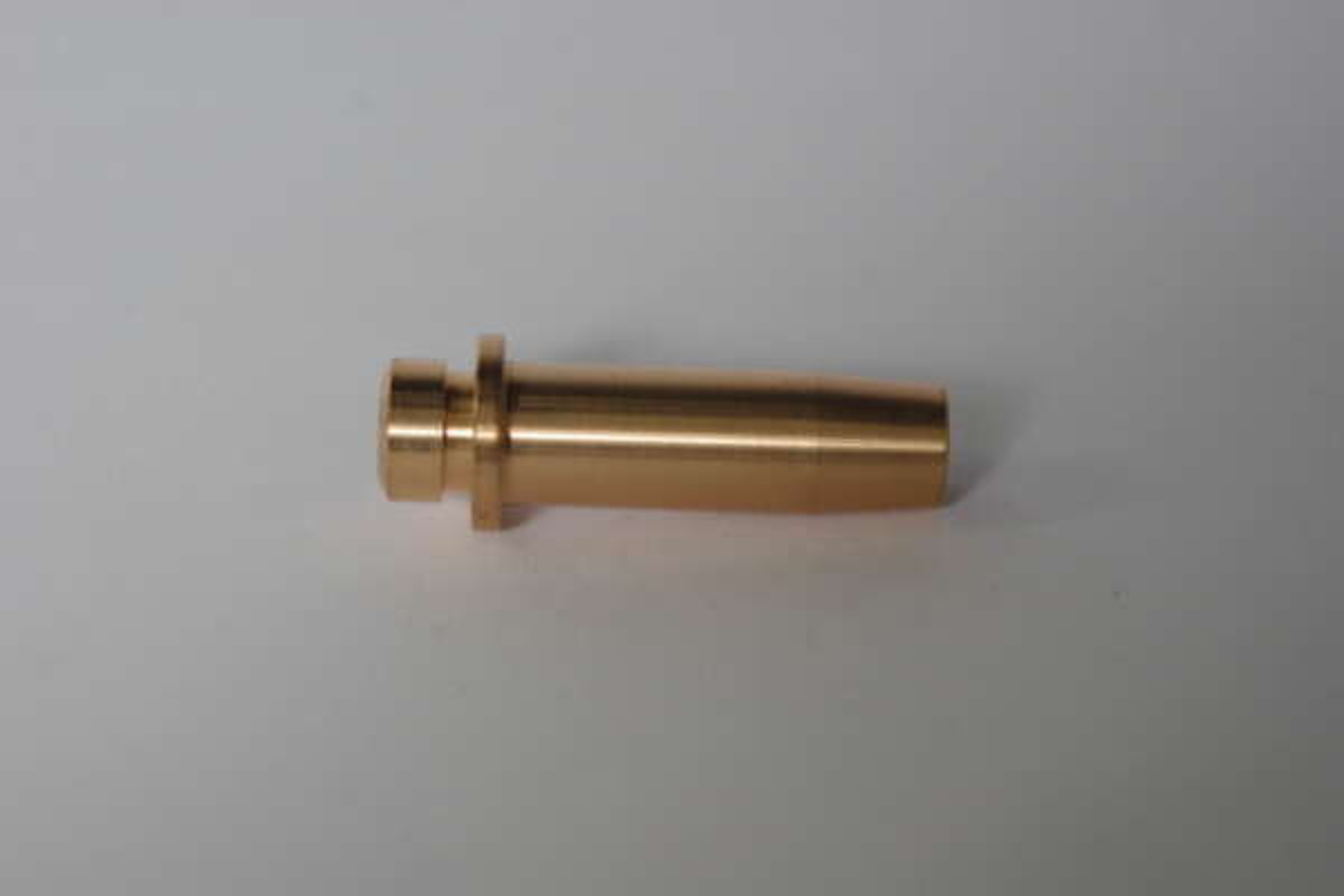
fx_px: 4480
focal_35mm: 120
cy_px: 448
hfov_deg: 17.1
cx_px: 672
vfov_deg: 11.4
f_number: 8
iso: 800
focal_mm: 80
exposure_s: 1/60
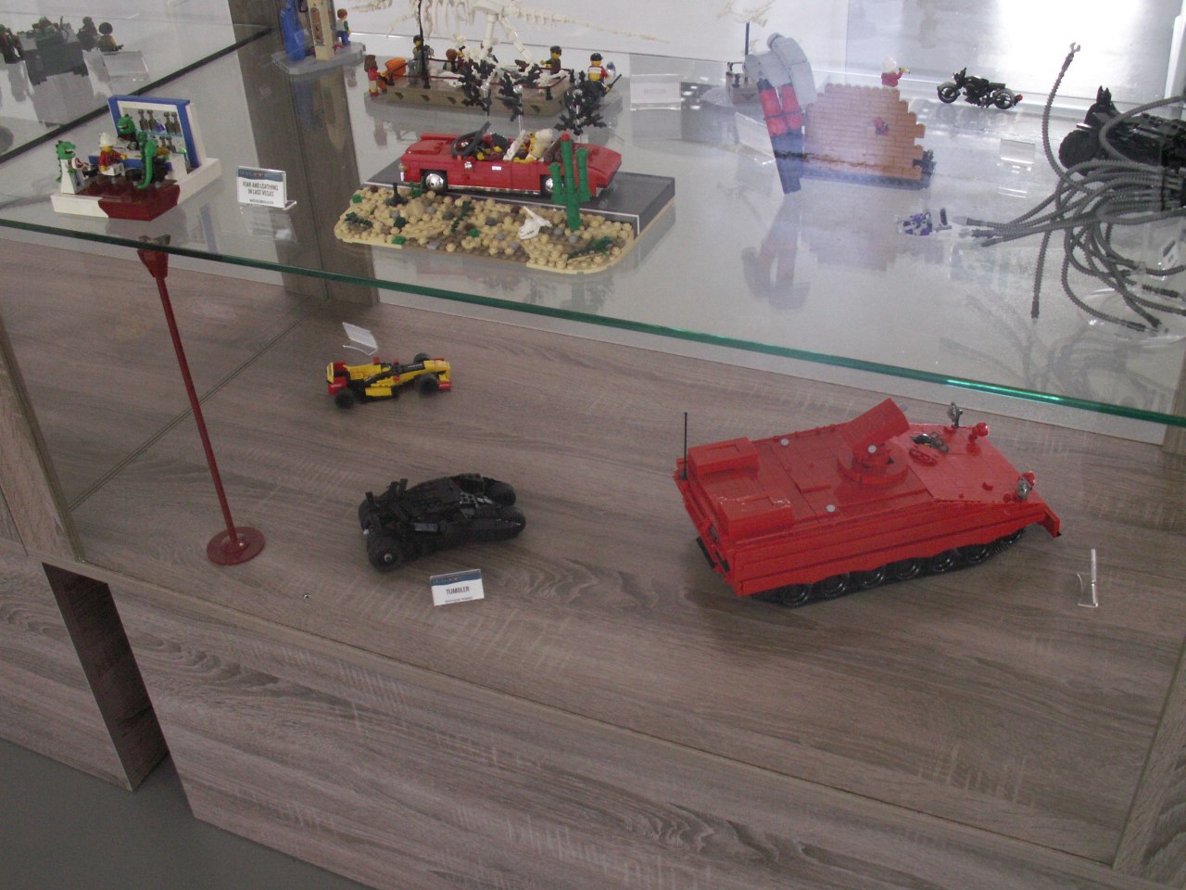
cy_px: 445
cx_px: 593
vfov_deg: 40.7
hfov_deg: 52.6
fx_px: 1199
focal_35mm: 35
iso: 160
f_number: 2.8
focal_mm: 5.86
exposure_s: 1/50
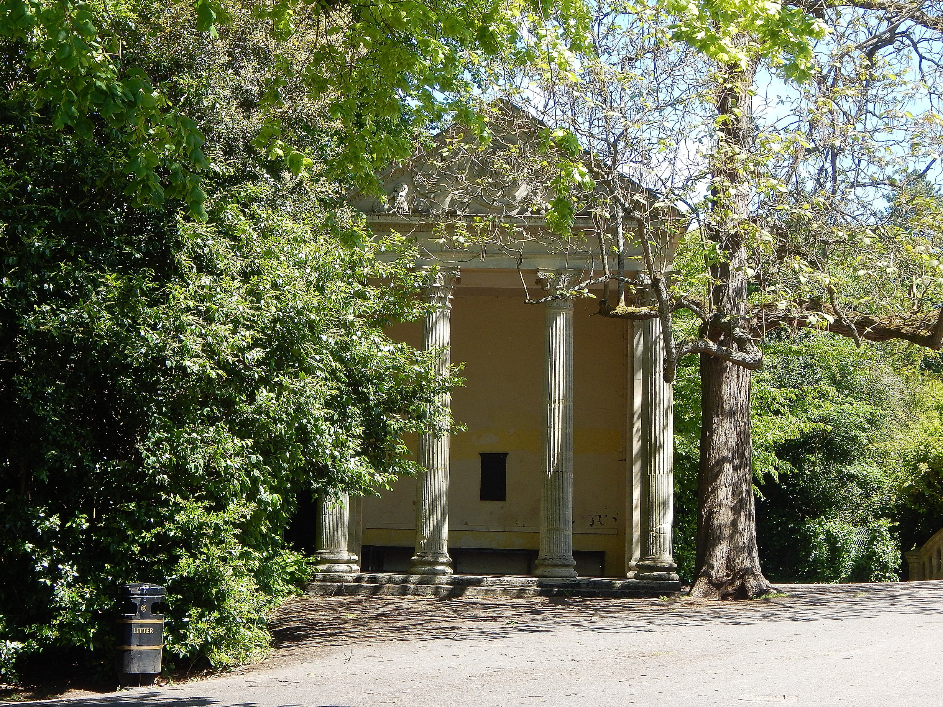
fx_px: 1689
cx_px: 466
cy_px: 358
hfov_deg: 31.2
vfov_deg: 23.7
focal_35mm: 62
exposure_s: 1/250
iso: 125
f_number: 4
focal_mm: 10.9
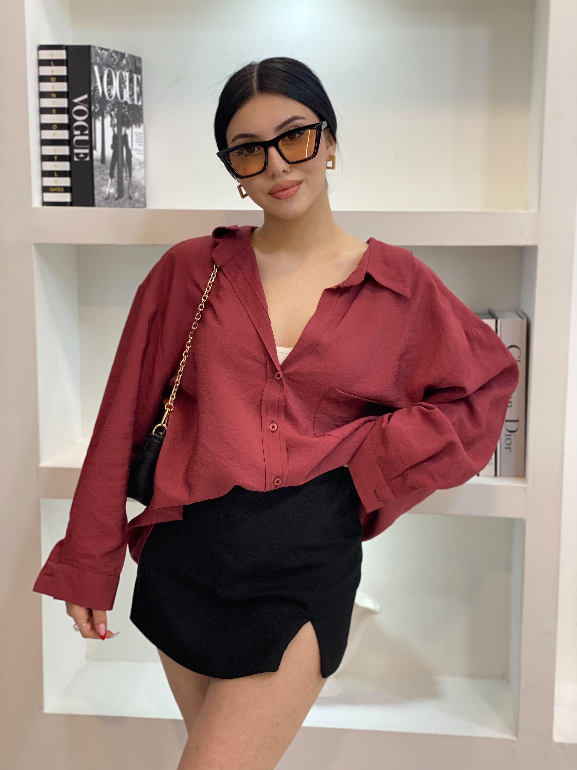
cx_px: 288
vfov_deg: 36.8
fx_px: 1156
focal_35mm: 52
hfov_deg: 28.0
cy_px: 385
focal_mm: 6
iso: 125
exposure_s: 1/100
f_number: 2
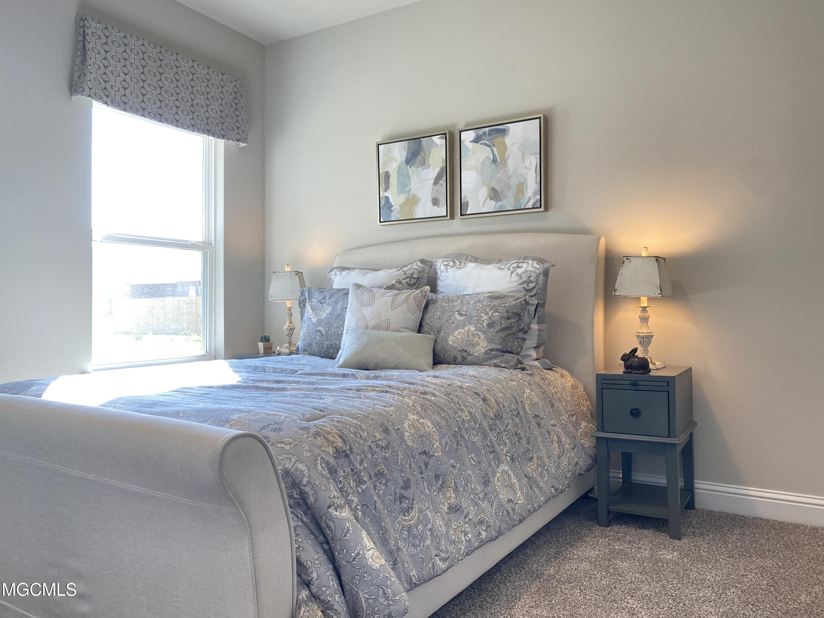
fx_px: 619
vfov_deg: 53.1
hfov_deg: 67.3
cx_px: 412
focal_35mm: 26
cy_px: 309
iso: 64
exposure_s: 1/60
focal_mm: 4.25
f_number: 1.8
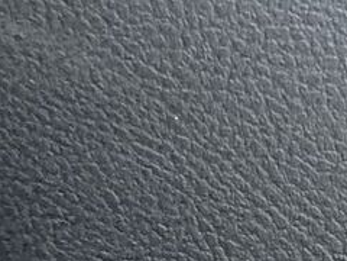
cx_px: 1201
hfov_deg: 7.3
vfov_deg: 6.6
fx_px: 2245
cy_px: 254
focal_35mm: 224
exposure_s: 1/30
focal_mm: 4
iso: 25
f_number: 1.8
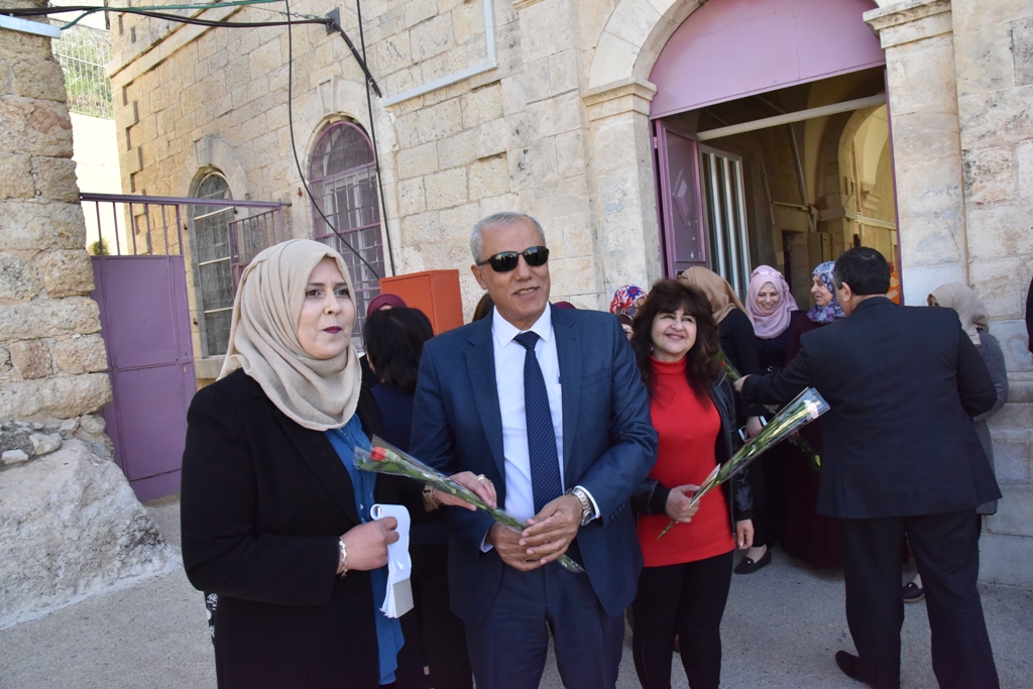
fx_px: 689
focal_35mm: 24
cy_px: 344
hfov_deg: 73.7
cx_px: 516
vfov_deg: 53.1
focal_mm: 24
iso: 2500
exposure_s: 1/640
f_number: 13
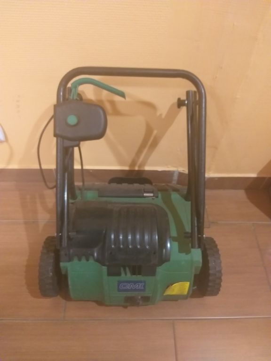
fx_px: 271
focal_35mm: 26
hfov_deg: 53.1
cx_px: 136
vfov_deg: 67.3
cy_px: 180
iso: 500
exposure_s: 1/17
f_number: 1.7
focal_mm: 3.93
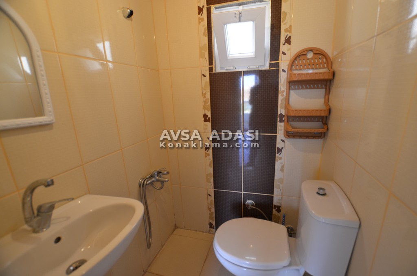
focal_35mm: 15
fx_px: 173
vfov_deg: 77.1
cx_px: 208
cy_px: 138
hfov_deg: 100.5
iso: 450
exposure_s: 1/60
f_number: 4
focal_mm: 10
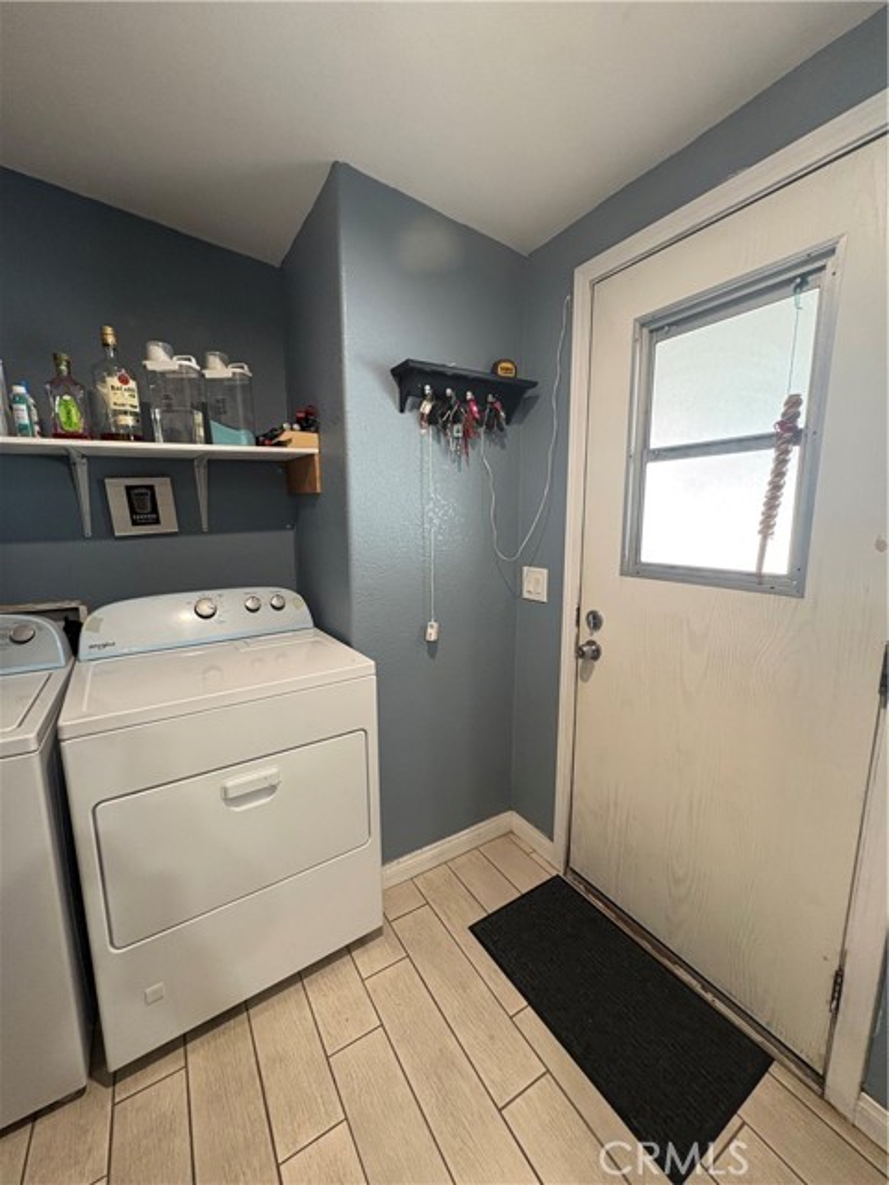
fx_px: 479
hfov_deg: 85.7
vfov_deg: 102.1
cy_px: 592
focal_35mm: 14
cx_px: 444
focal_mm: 2.22
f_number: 2.2
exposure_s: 1/60
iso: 320
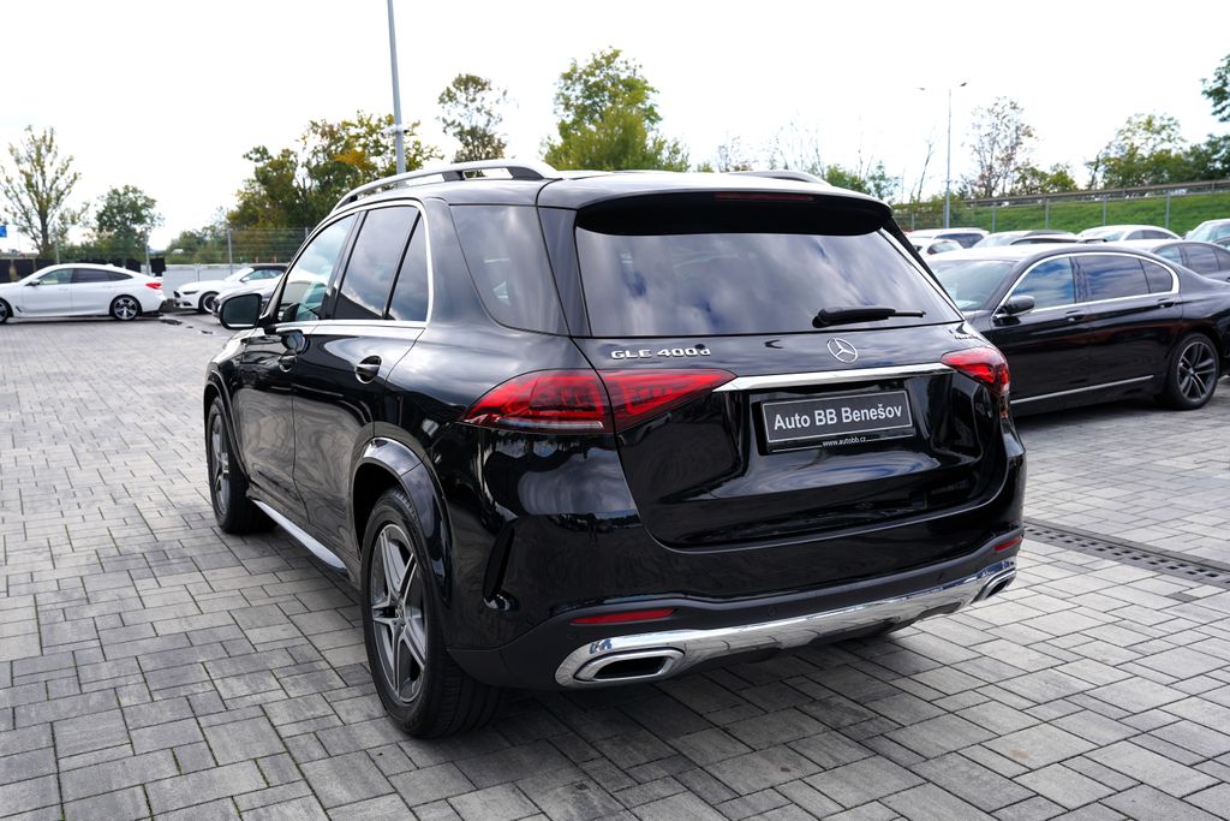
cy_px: 410
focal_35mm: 31
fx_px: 1059
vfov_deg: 42.3
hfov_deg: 60.3
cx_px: 615
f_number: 5.6
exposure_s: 1/160
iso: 100
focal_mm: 31
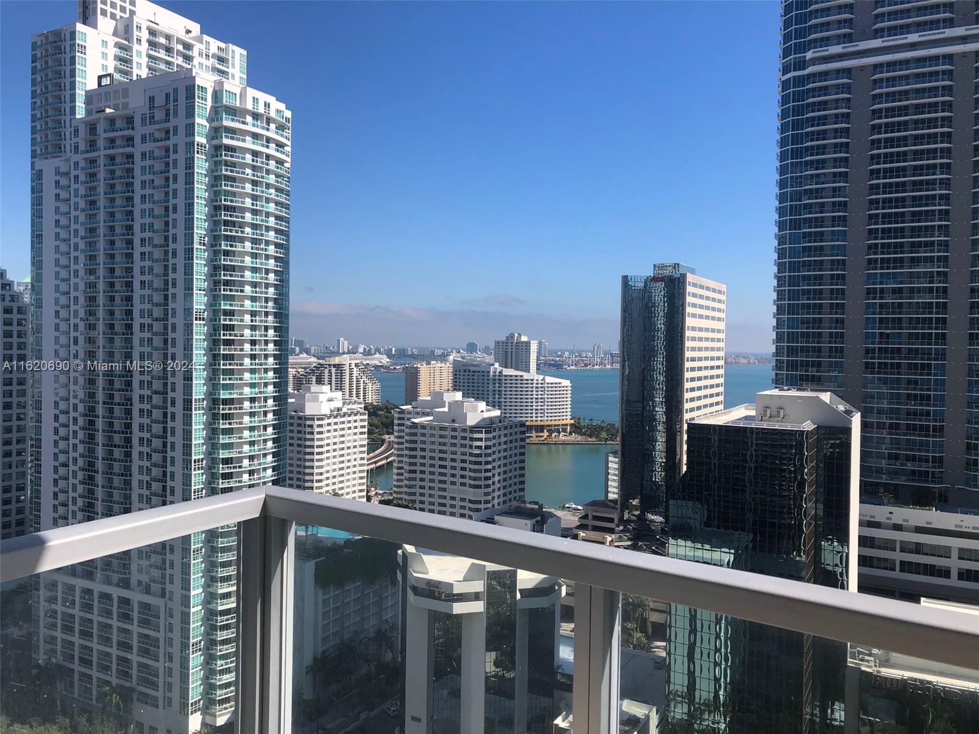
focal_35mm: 28
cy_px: 367
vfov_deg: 49.7
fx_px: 792
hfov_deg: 63.4
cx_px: 490
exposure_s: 1/2433
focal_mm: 3.99
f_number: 1.8
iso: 20
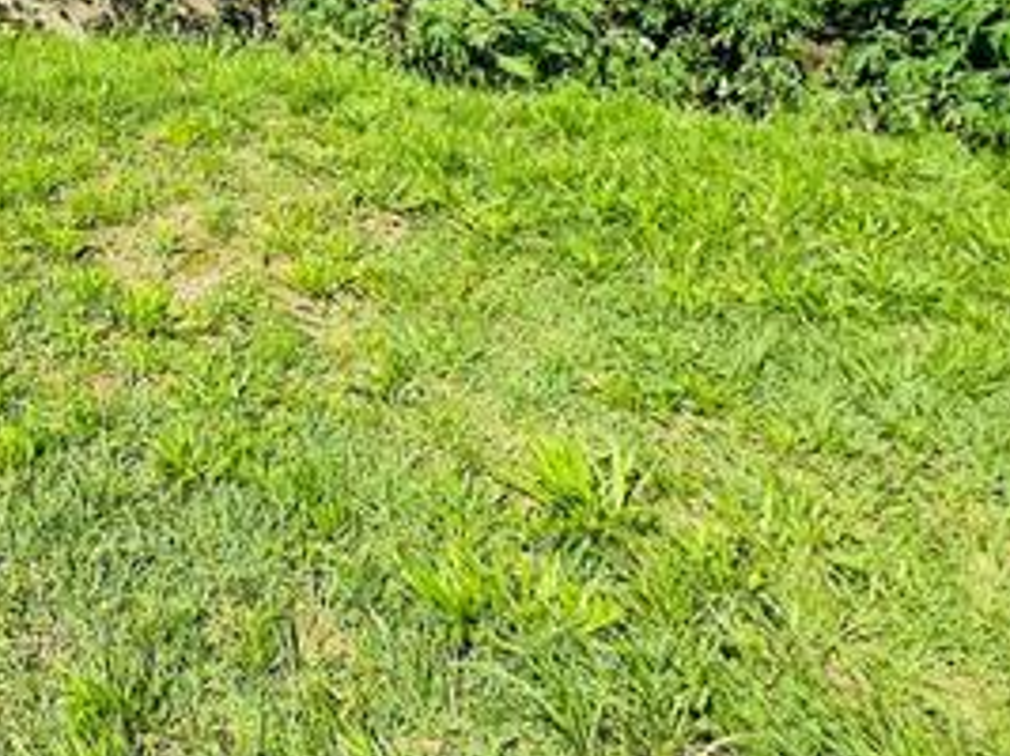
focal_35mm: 39
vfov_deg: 32.6
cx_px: -204
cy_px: -64
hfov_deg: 36.7
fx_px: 1137
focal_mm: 1.57
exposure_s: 1/1783
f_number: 1.8
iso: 32
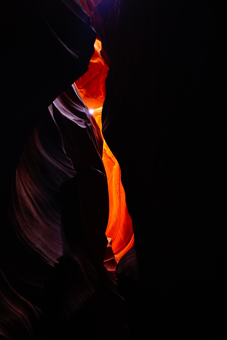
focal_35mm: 56
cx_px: 114
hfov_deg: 24.2
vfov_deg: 35.6
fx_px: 529
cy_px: 170
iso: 4000
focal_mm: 56
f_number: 4
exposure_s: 1/30
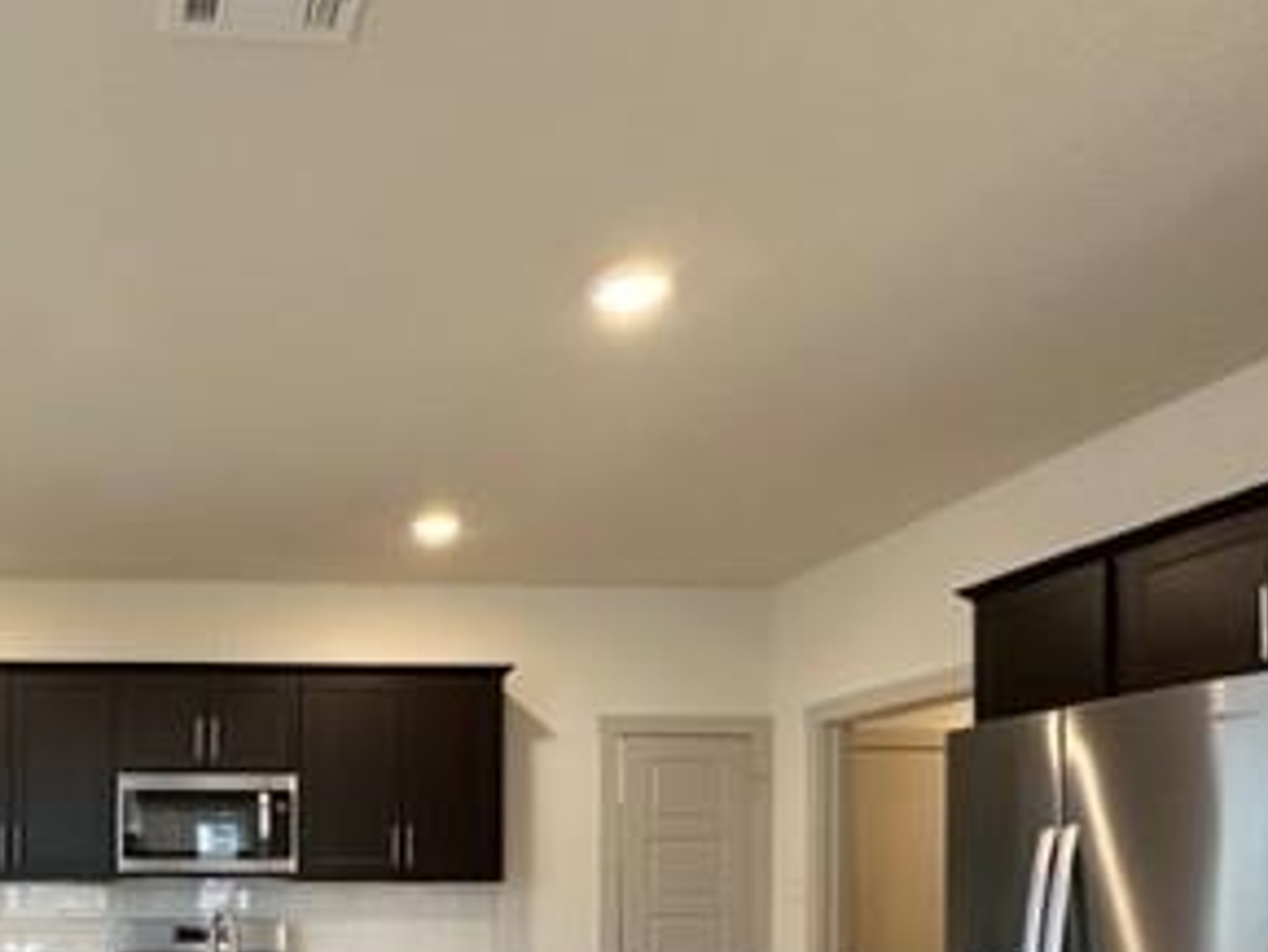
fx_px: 1136
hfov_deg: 52.6
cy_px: 873
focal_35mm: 31
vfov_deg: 41.5
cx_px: 171
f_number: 2.2
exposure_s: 1/120
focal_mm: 2.22
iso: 320
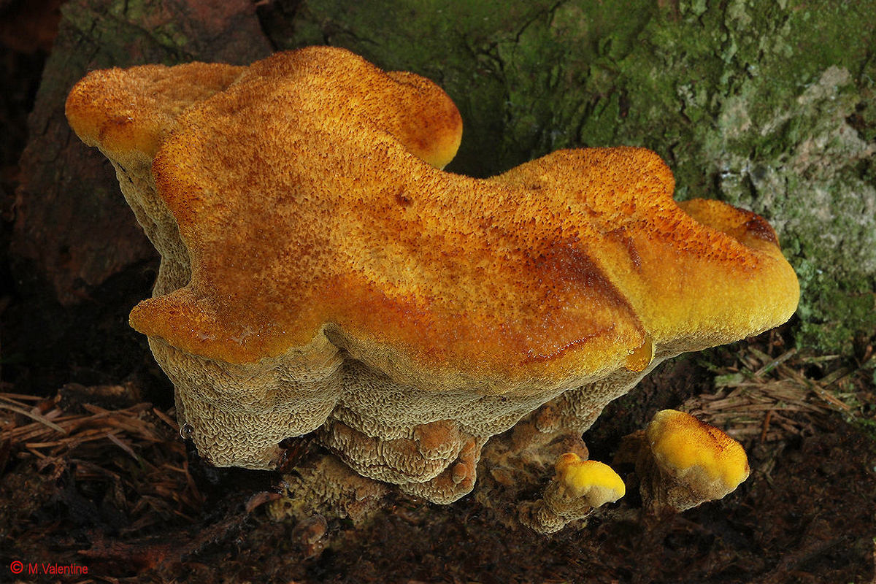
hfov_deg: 5.5
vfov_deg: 3.7
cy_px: 292
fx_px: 9124
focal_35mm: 375
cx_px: 438
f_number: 16
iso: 200
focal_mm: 250
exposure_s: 2.5
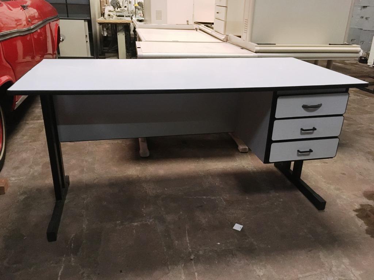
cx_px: 187
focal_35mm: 29
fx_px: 313
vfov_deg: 48.2
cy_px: 140
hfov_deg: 61.7
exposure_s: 1/15
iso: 250
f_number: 2.2
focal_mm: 4.15
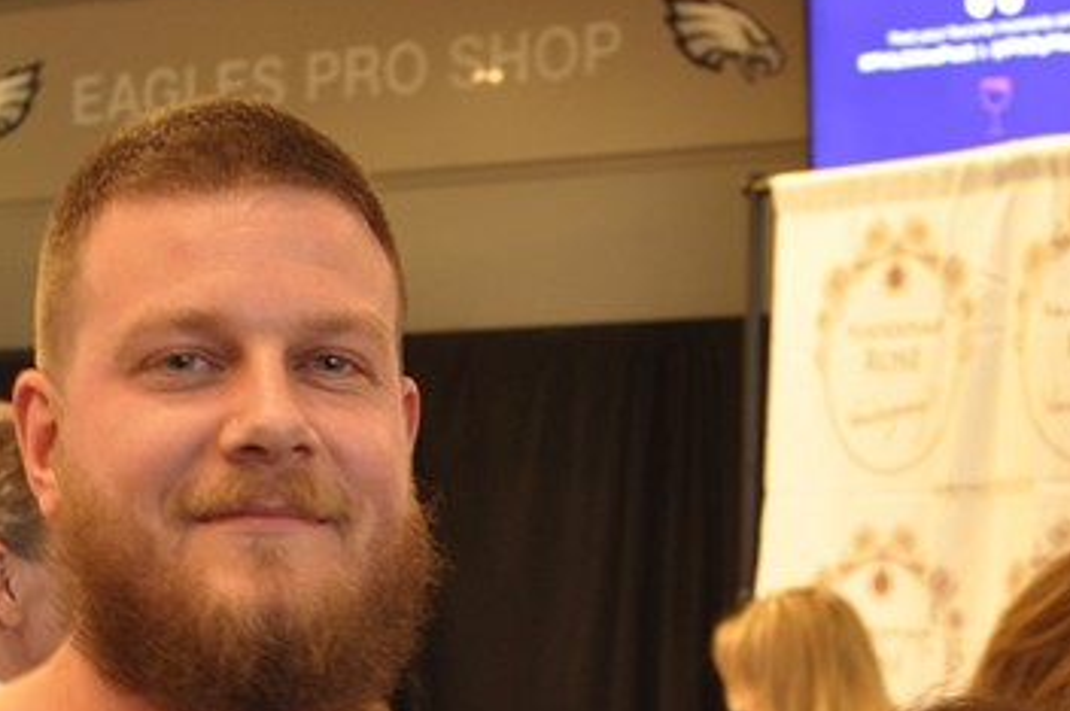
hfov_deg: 19.2
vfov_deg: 12.4
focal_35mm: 106
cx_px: 423
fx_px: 3160
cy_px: 966
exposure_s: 1/5
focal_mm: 25
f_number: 5
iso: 400
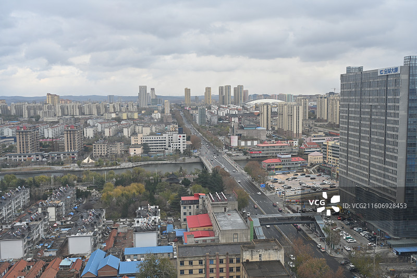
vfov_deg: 38.3
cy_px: 139
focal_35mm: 34
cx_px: 208
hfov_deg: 55.1
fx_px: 400
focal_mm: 34.5
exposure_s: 1/100
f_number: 8
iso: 200
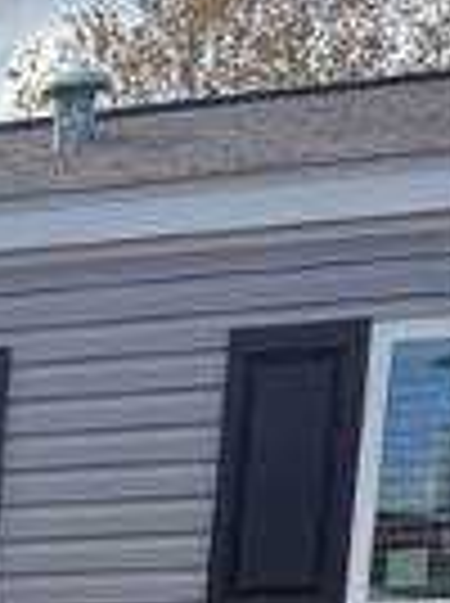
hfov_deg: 9.0
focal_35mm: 138
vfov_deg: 12.3
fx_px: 2400
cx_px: -814
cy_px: 1292
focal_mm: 6.76
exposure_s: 1/3584
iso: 100
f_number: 1.78
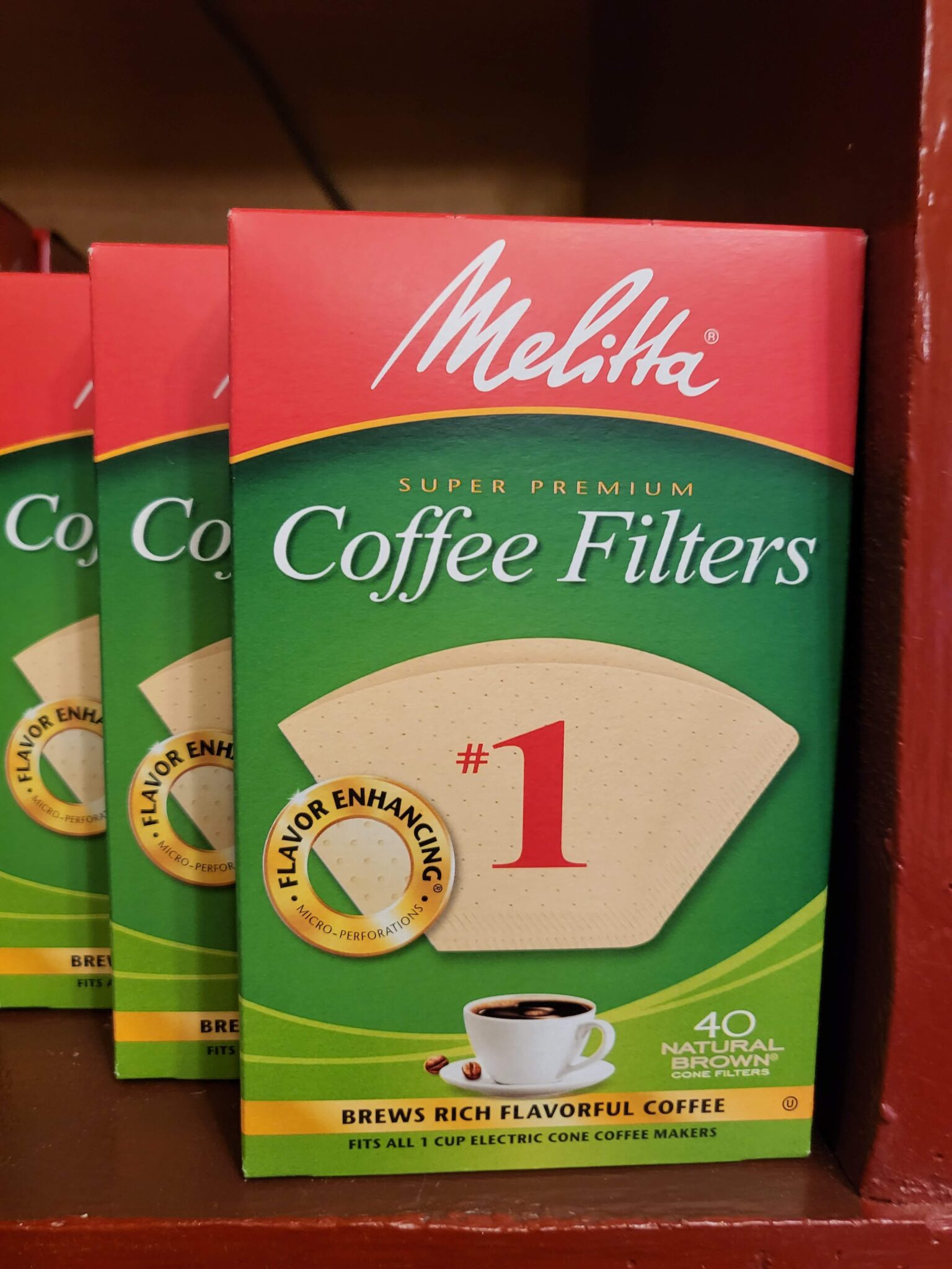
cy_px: 634
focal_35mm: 26
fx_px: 953
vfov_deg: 67.3
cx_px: 476
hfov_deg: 53.1
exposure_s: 1/40
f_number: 1.8
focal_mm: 4.25
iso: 200
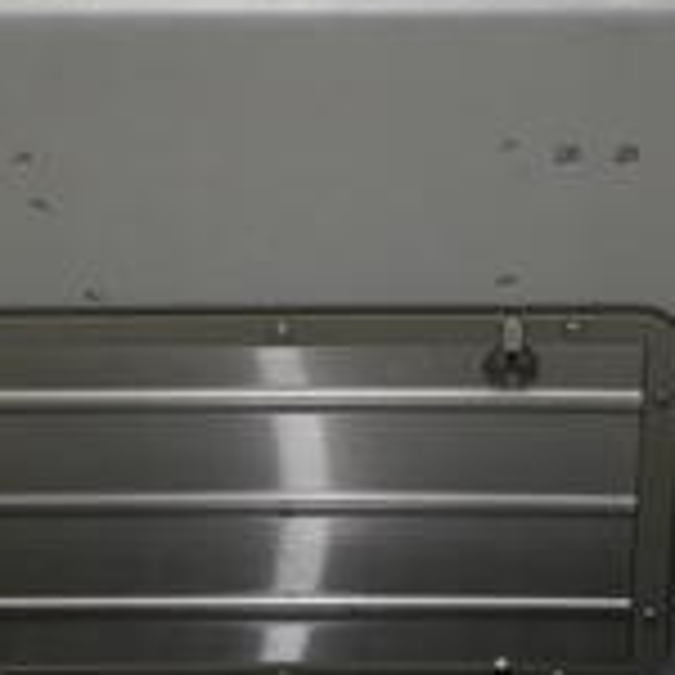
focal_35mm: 189
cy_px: 324
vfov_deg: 9.3
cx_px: 135
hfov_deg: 9.2
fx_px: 4170
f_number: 7.1
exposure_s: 1/60
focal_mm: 40
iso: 400
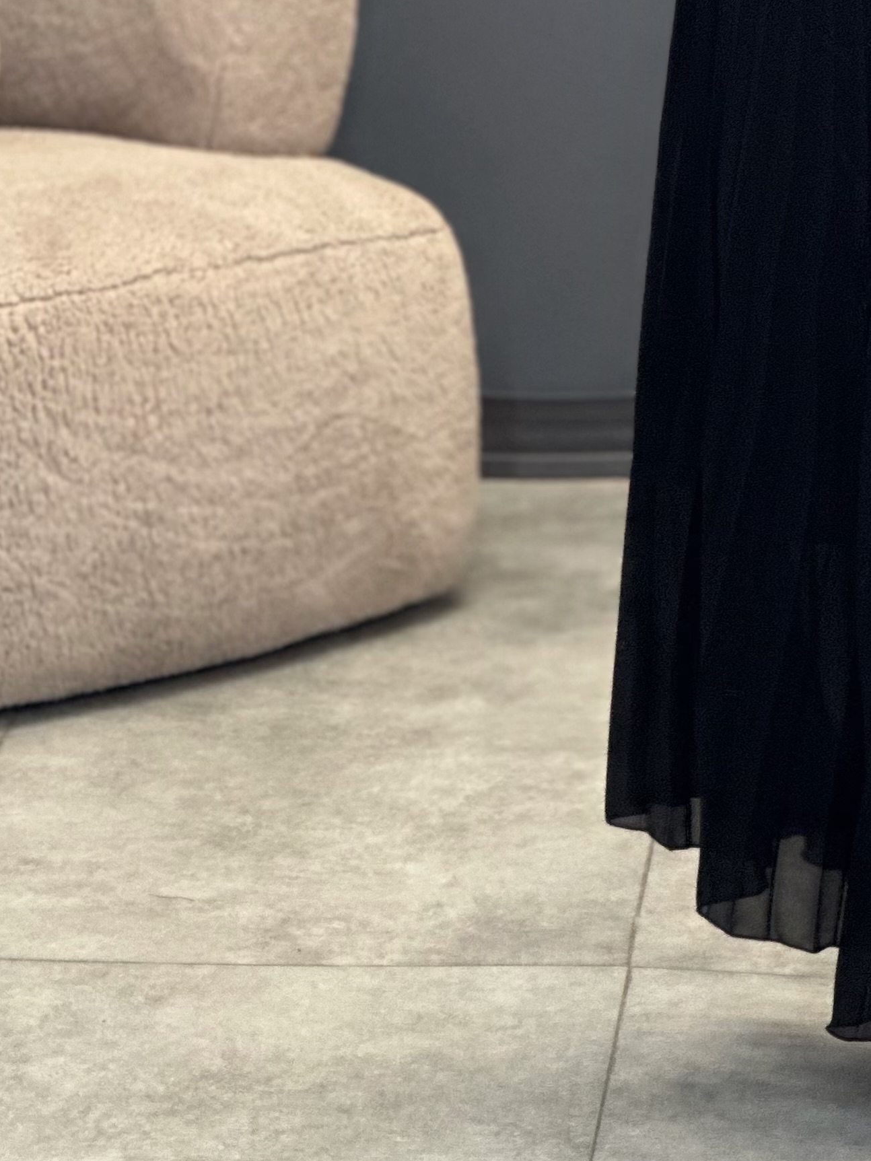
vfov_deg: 10.9
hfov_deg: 8.2
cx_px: 909
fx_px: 6038
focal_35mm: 180
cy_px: -25
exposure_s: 1/100
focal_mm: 9
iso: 200
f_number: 2.8
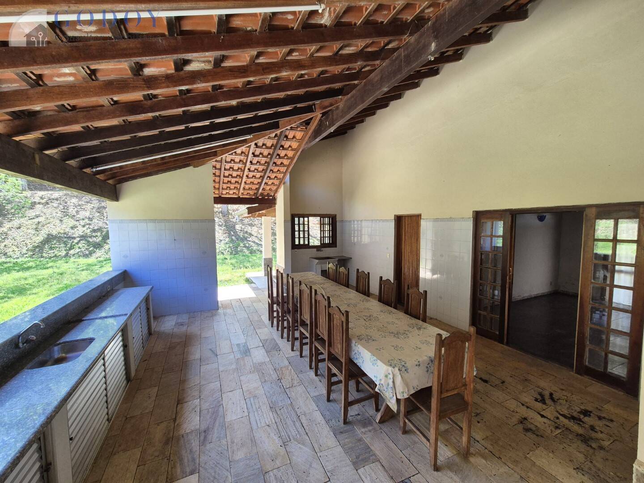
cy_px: 242
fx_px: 242
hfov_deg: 106.2
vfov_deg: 89.9
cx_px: 322
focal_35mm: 13
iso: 80
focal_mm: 2.2
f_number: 2.2
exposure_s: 1/120
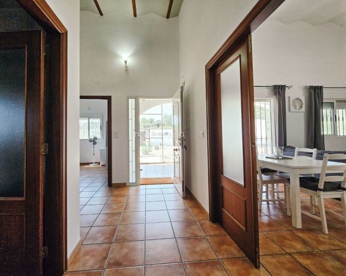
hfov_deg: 100.4
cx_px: 157
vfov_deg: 87.9
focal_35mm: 14
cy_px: 134
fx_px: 143
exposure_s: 1/359
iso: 160
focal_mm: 2.2
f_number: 2.2
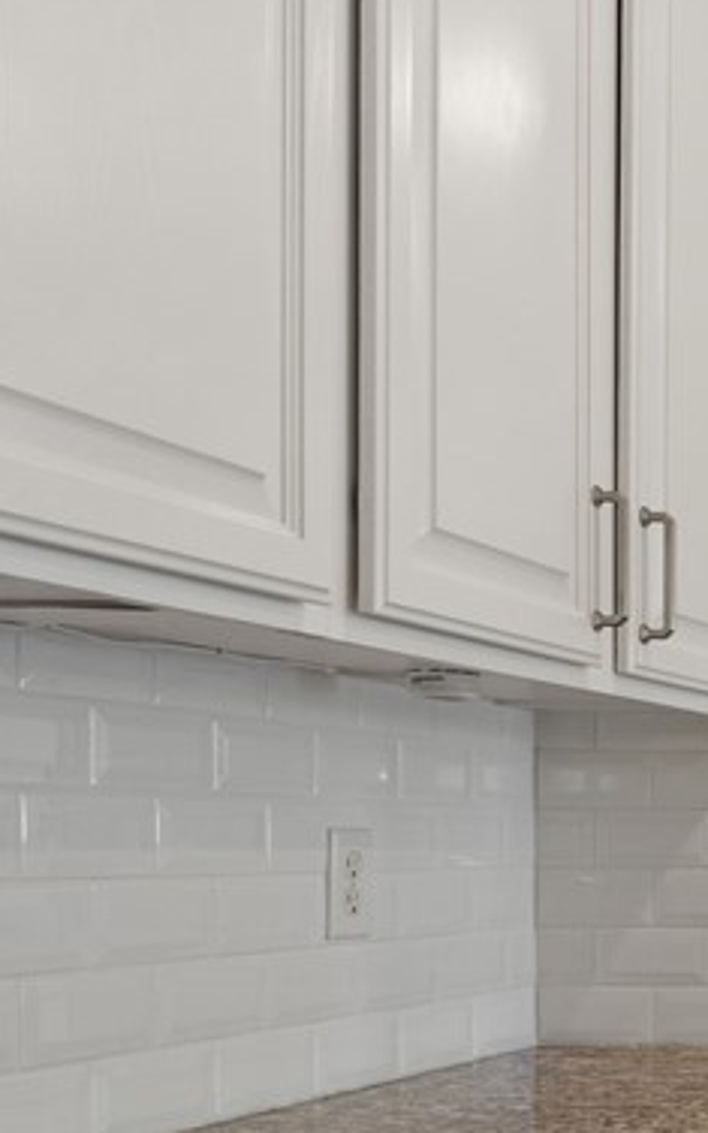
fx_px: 1636
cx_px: 1386
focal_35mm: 53
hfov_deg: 17.8
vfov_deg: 37.1
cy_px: 877
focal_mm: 12
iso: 100
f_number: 8
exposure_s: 2.5
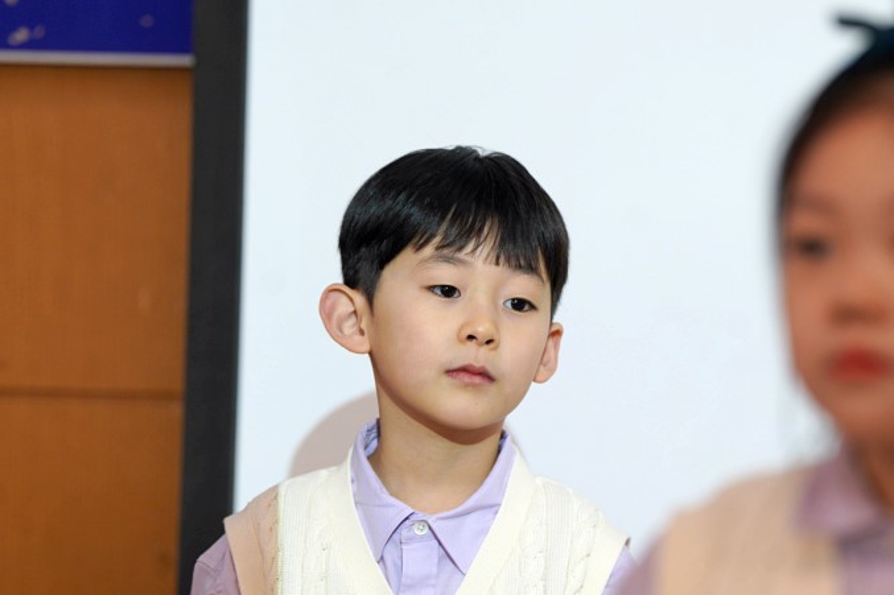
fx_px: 6604
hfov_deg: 7.7
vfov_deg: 5.2
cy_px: 363
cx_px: 493
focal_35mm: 266
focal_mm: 200
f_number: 4
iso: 500
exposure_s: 1/250
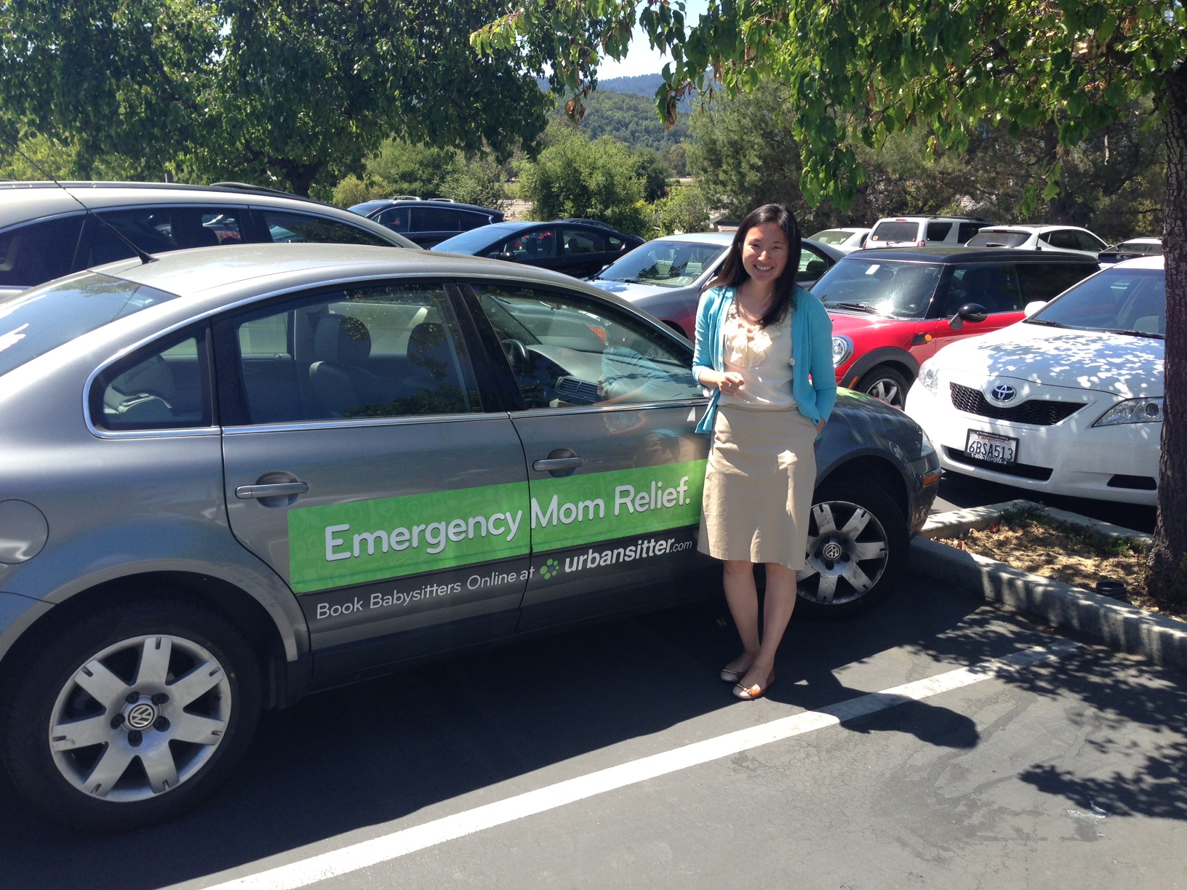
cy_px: 445
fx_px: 1132
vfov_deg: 42.9
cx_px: 594
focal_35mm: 33
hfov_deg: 55.4
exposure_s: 1/589
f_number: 2.4
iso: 50
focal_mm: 4.13
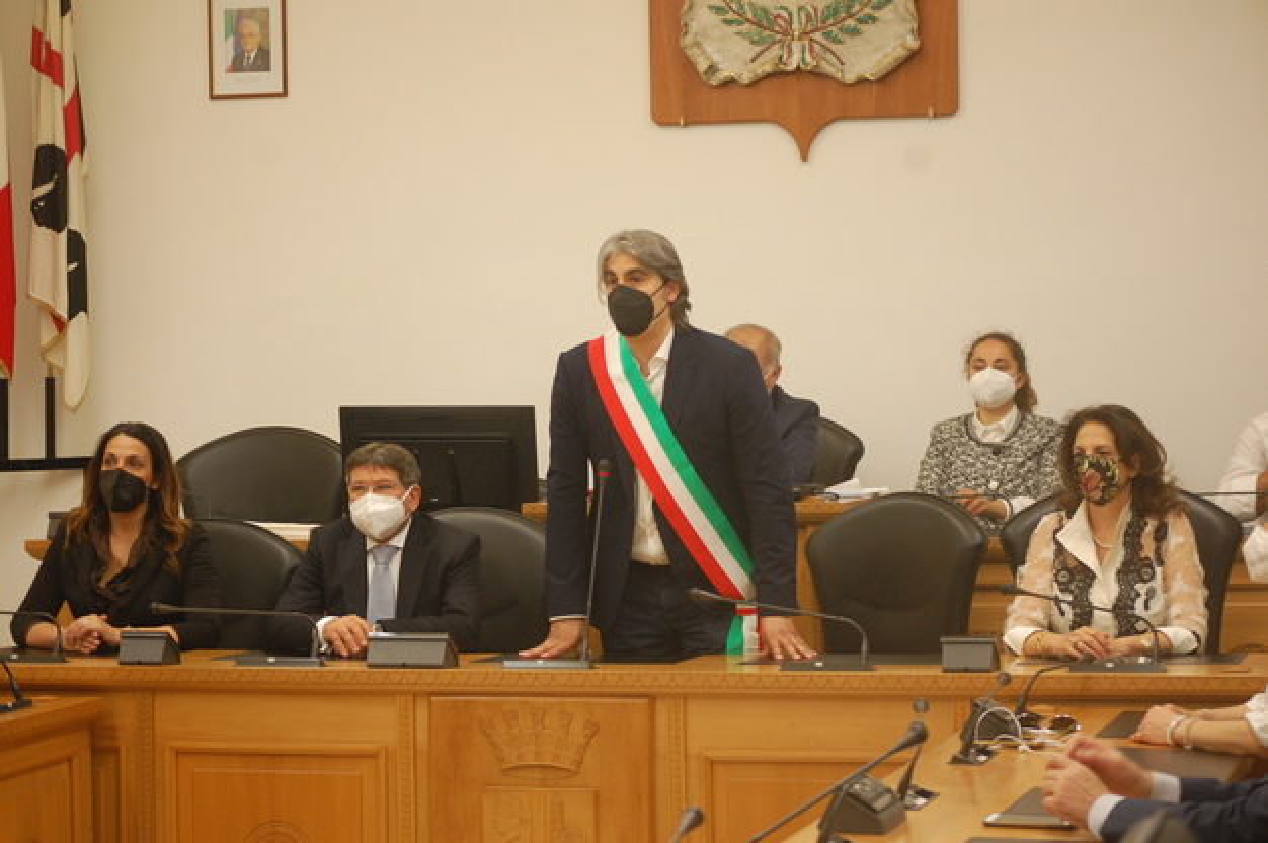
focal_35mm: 98
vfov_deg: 14.0
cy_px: 422
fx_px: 3431
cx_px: 634
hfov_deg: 20.9
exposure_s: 1/60
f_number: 4.2
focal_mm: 65
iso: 800
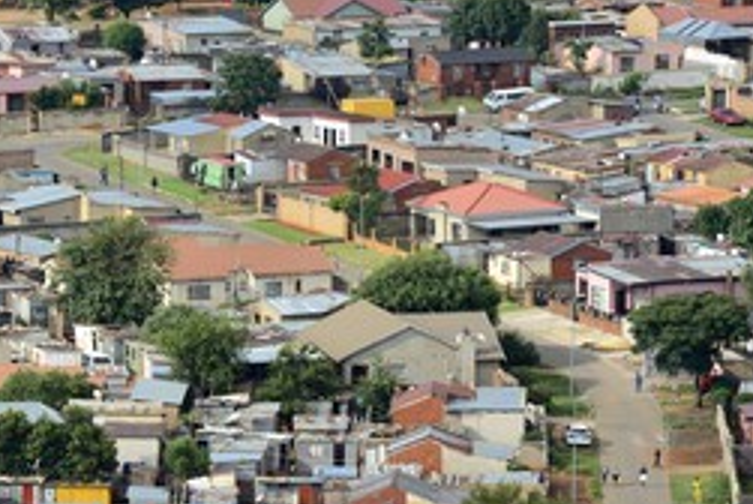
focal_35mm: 334
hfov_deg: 6.2
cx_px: 177
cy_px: 297
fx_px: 6994
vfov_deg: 4.1
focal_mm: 200
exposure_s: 1/320
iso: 200
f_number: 8
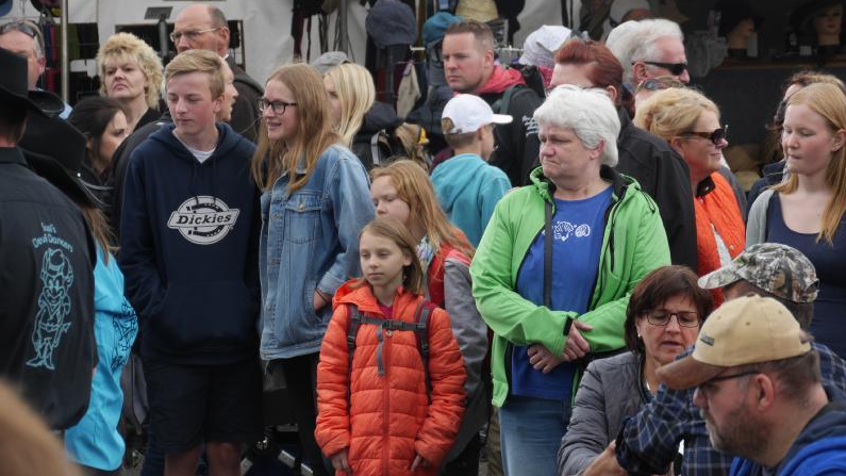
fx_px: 3836
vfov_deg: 7.1
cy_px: 232
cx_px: 425
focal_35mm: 171
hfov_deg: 12.6
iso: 250
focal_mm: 78
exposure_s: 1/160
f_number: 5.8
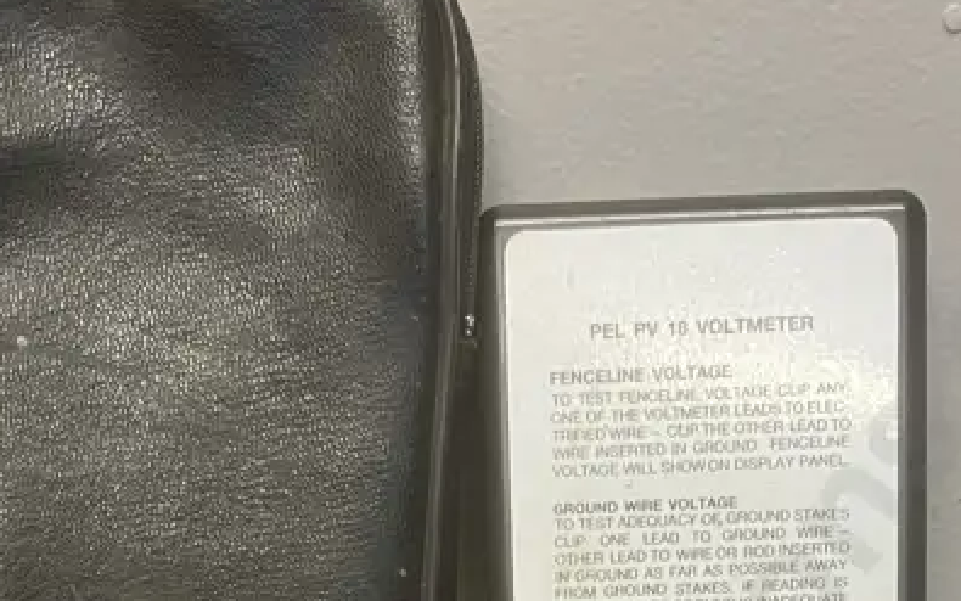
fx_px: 2017
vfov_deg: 15.1
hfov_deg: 26.8
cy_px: 1024
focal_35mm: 77
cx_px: 474
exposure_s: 1/50
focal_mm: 3.99
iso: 125
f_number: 1.8
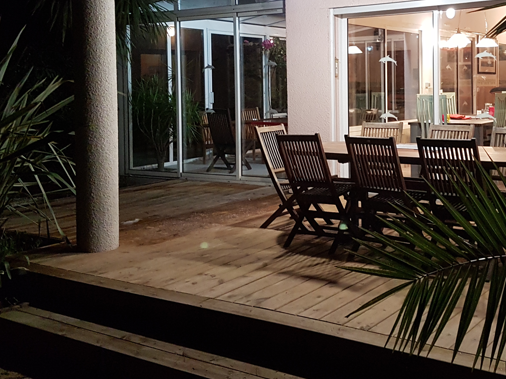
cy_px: 79
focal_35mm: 45
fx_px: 658
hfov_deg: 41.7
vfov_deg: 31.4
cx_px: 325
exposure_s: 1/15
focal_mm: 4.2
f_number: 1.7
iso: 200
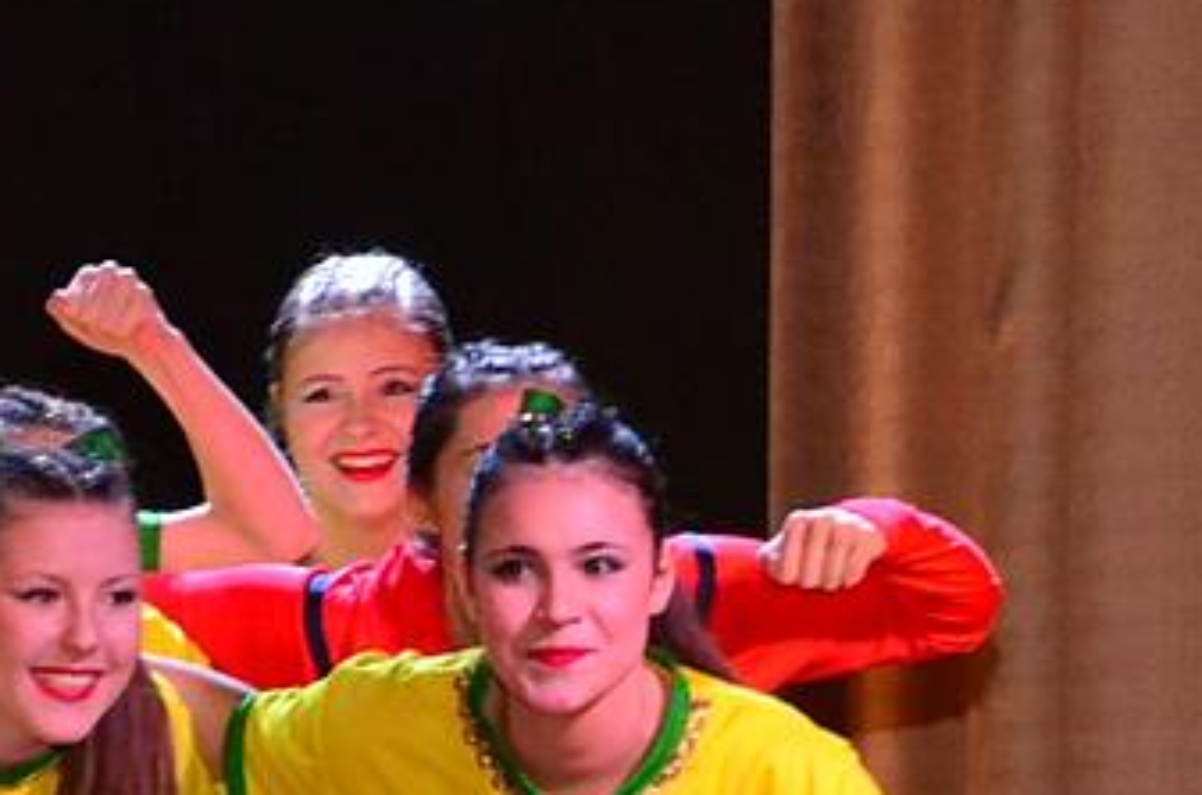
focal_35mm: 313
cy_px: 1080
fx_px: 10413
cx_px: -114
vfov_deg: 4.4
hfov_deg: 6.6
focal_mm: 65
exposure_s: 1/160
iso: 3200
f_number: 5.6
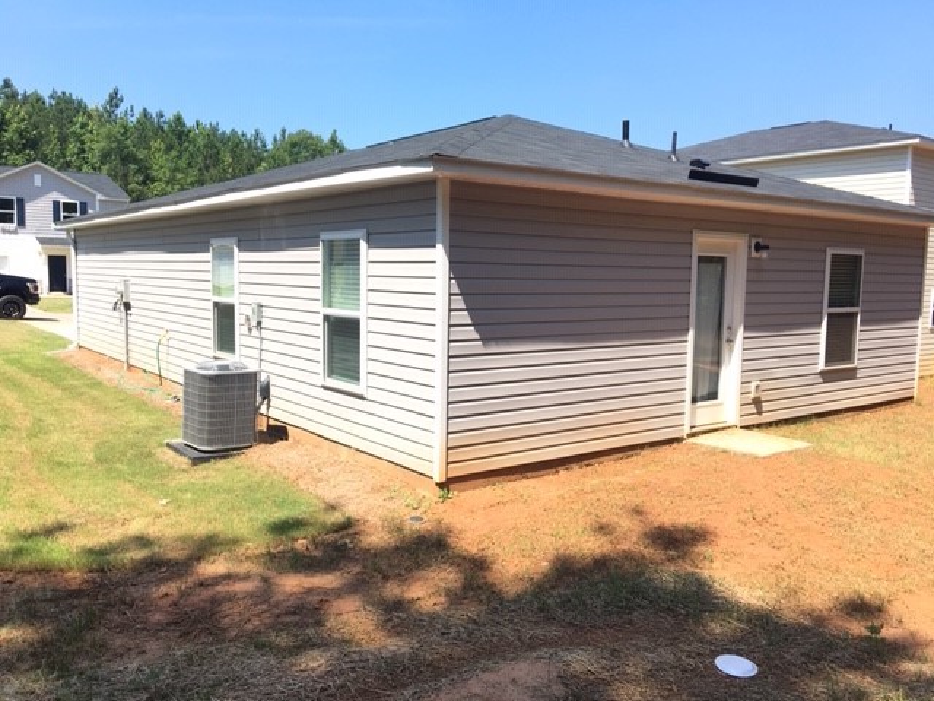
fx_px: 782
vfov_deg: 48.2
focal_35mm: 29
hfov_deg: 61.7
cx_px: 467
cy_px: 350
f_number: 2.2
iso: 25
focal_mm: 4.15
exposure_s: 1/874
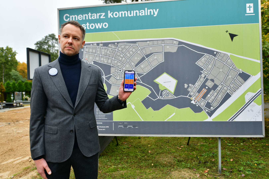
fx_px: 179
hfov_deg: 73.7
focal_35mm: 24
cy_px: 90
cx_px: 134
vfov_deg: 53.1
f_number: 3.5
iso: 100
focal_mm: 24
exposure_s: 1/160
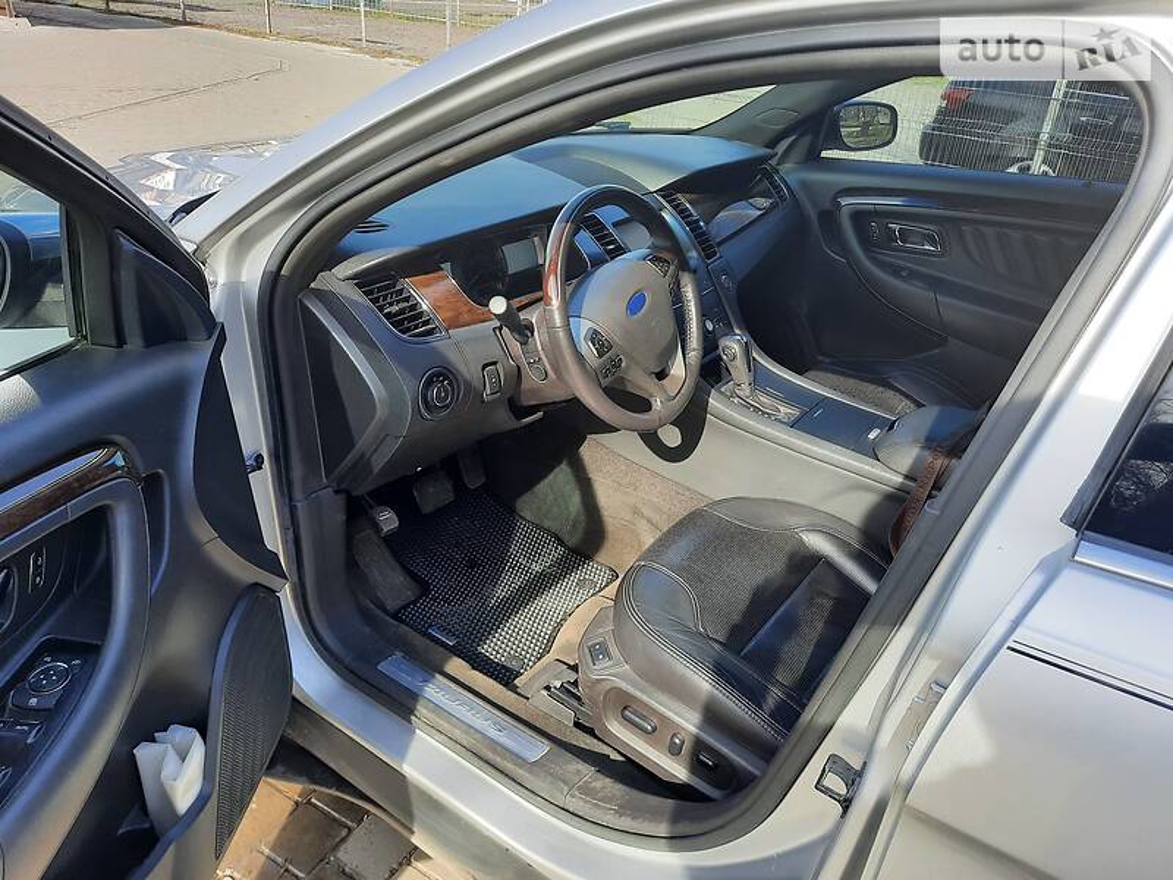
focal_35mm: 25
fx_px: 847
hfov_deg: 69.4
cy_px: 440
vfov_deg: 54.9
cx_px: 586
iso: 32
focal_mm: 4.6
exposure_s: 1/102
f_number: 2
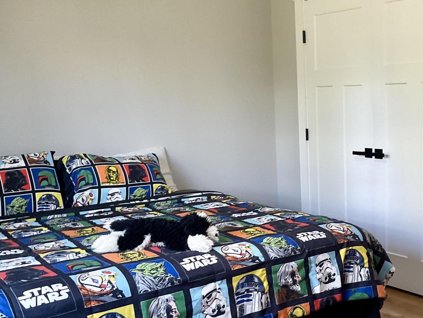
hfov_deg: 36.2
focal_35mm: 51
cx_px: 340
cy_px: 191
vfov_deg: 28.5
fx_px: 623
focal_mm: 3
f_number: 1.8
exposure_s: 1/60
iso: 125
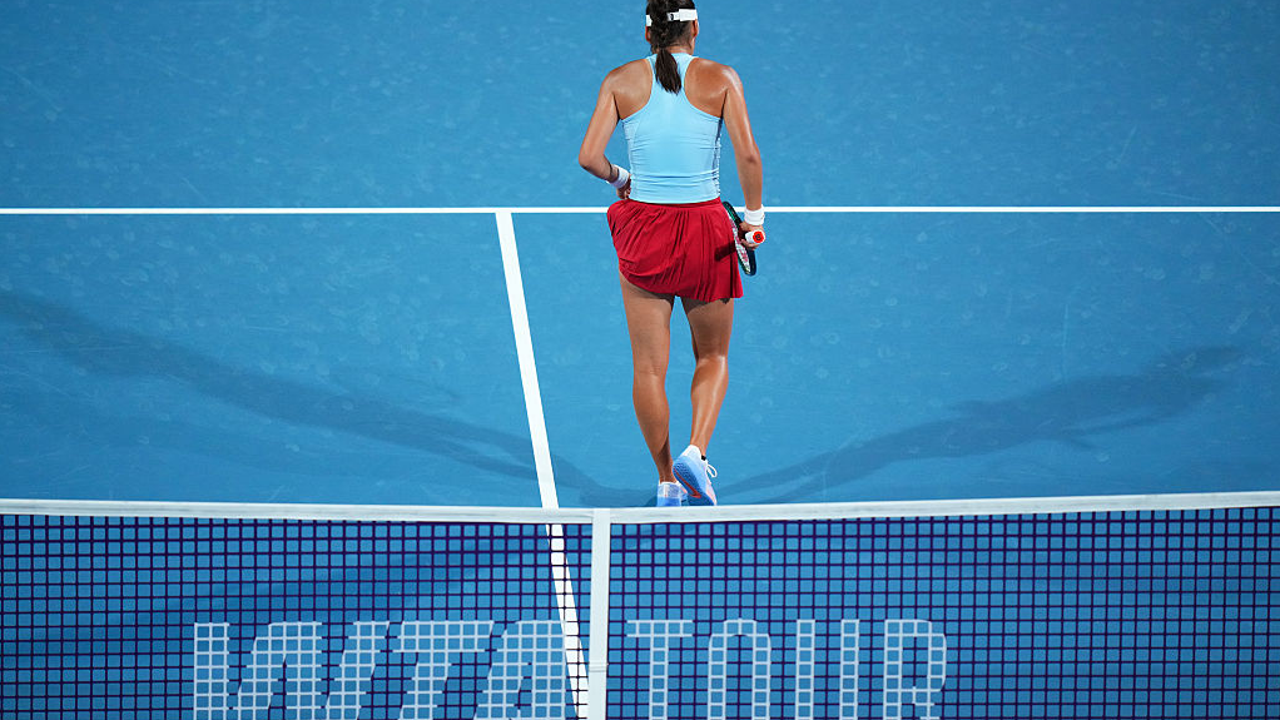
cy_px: 331
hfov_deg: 5.1
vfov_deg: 2.9
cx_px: 640
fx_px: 14256
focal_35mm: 420
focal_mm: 400
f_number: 2.8
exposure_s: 1/1600
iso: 4000
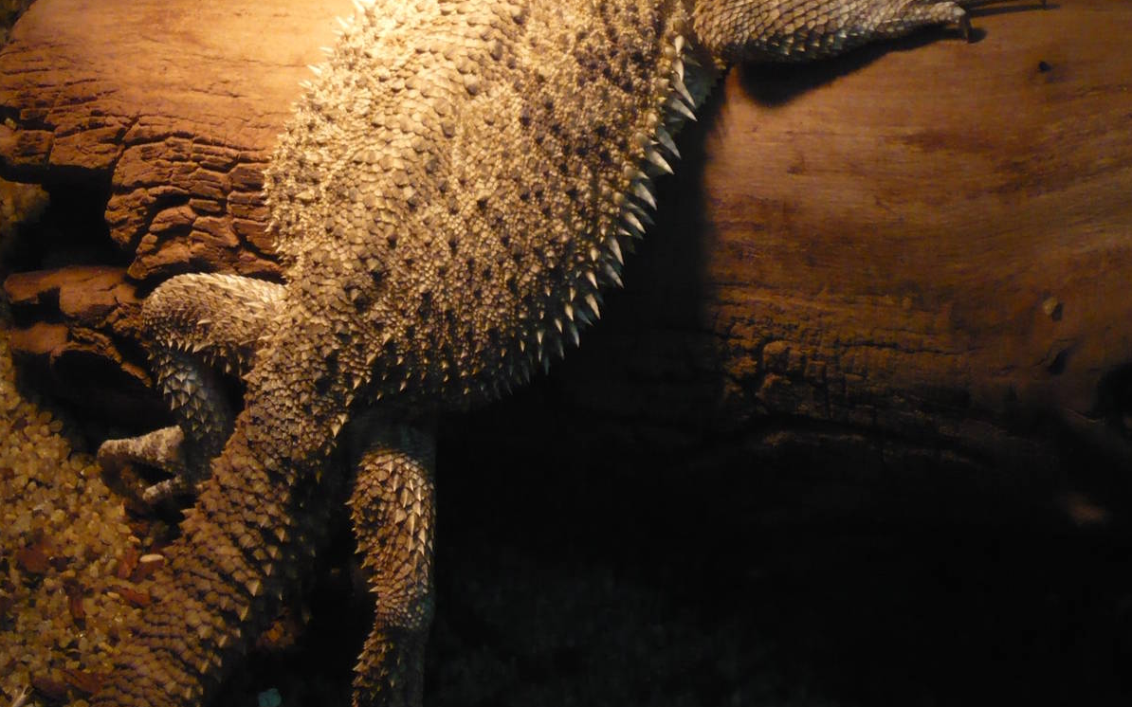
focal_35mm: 142
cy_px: 130
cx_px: 567
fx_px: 4380
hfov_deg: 14.7
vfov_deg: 9.2
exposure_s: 1/100
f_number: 5.1
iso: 400
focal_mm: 16.5
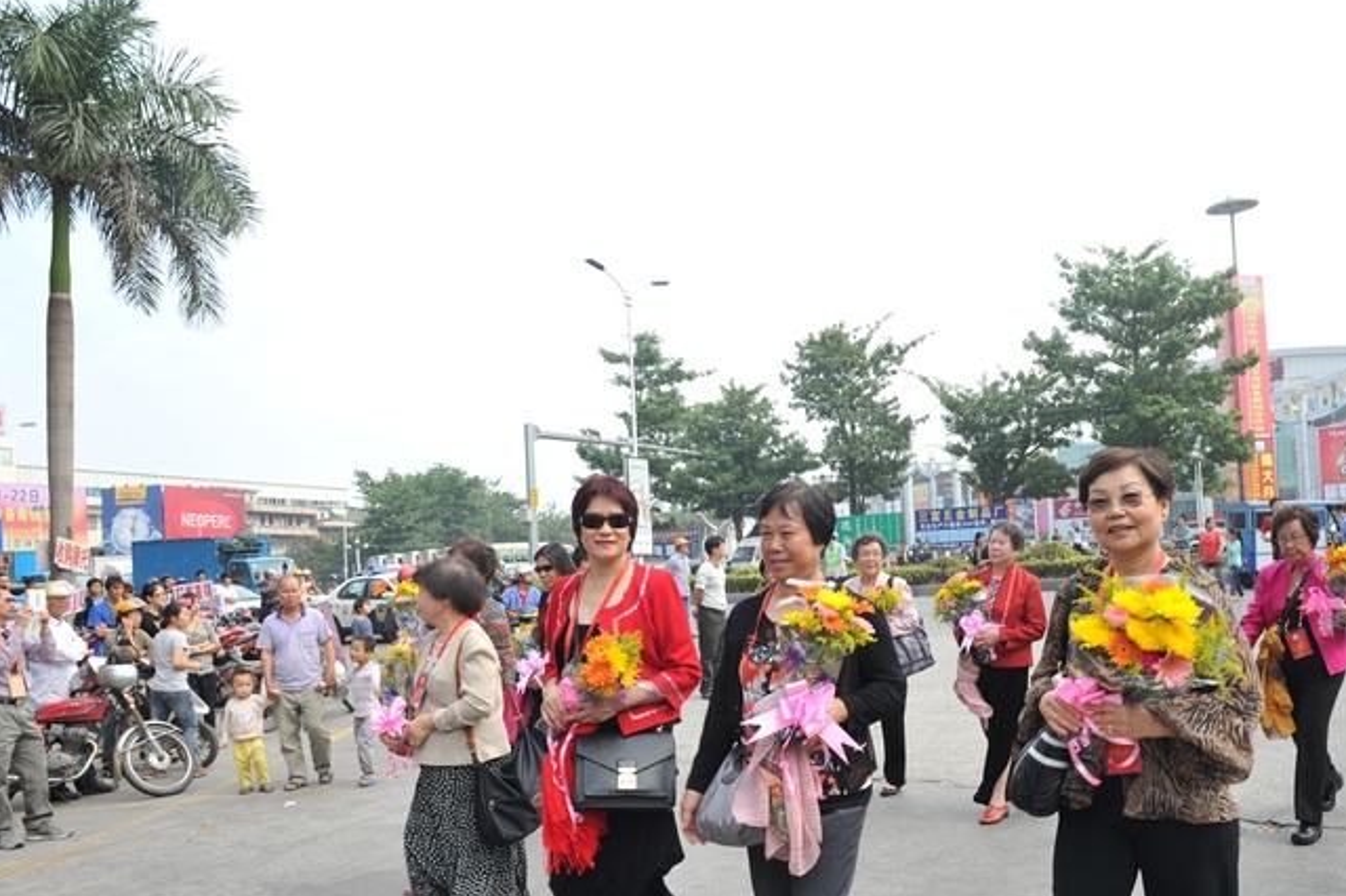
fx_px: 1121
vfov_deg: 43.4
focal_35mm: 30
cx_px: 772
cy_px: 530
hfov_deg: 61.7
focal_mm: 24
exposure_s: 1/100
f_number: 8
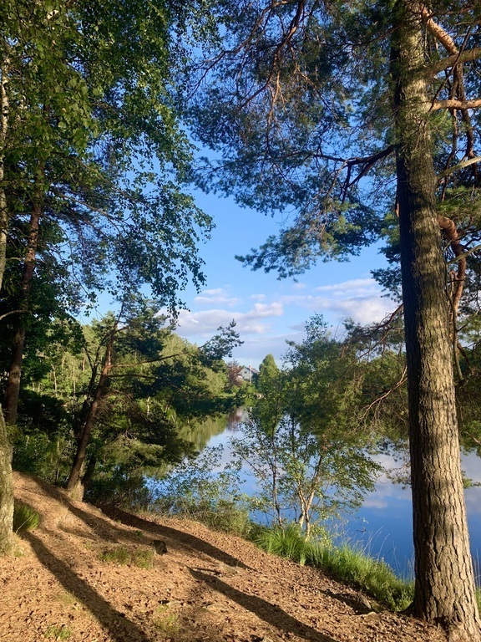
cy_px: 321
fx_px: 482
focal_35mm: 26
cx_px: 240
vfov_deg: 67.3
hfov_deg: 53.1
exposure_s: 1/570
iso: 25
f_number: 1.8
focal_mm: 4.25
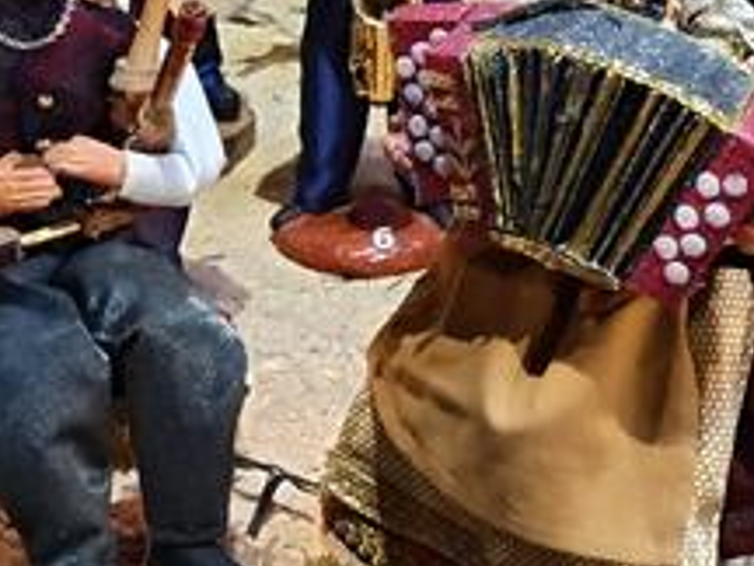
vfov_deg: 16.3
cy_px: 31
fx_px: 1939
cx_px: 384
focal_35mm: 89
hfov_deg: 22.0
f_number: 1.7
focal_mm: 5.31
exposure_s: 1/20
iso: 3643
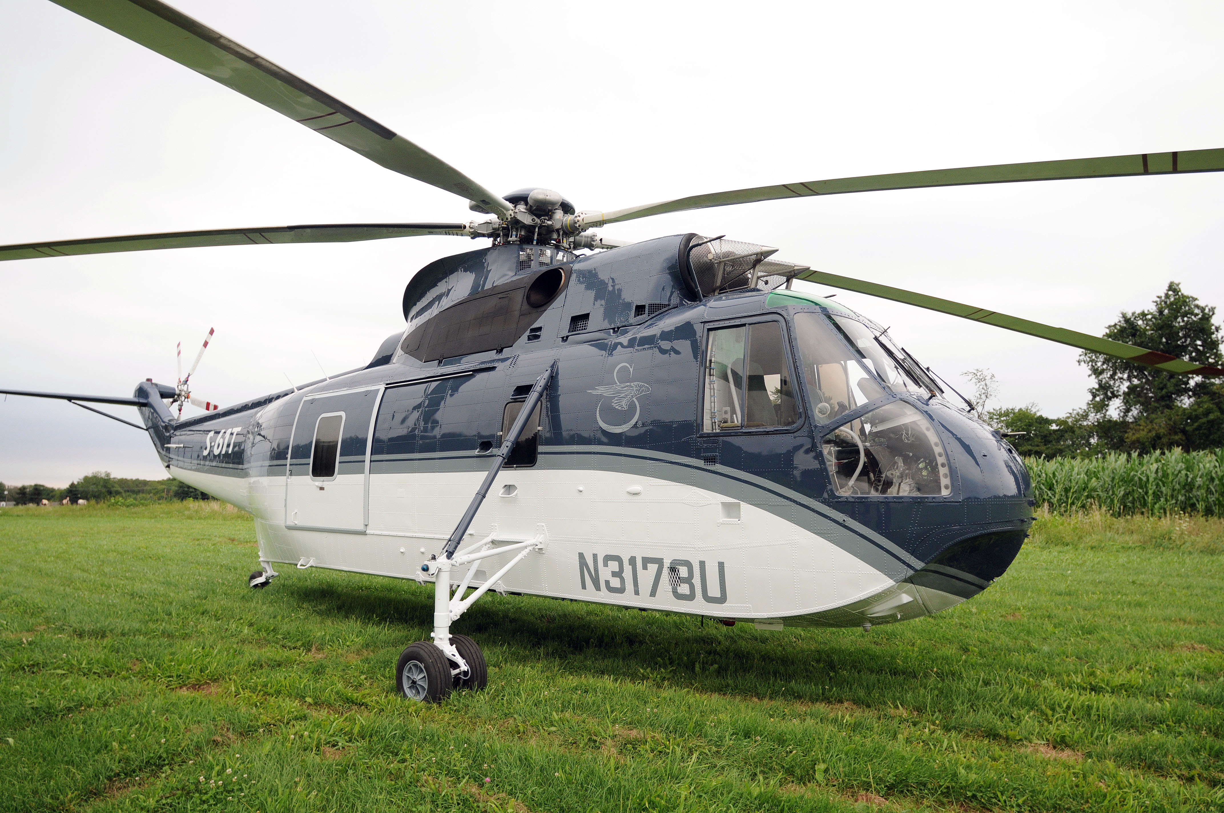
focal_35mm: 21
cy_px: 406
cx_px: 612
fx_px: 713
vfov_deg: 59.4
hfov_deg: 81.3
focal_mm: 14
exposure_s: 1/800
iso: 400
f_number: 4.5
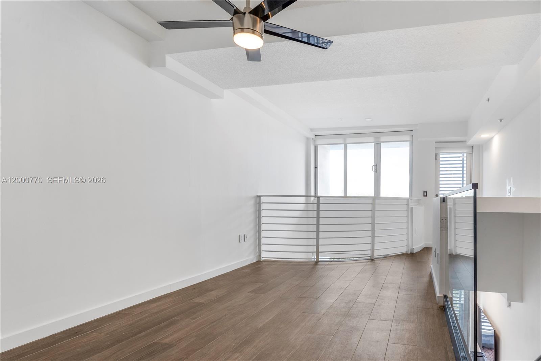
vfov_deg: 67.4
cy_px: 180
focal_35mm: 18
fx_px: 270
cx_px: 270
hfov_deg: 90.0
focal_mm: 18
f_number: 8
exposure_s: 1/13
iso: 125
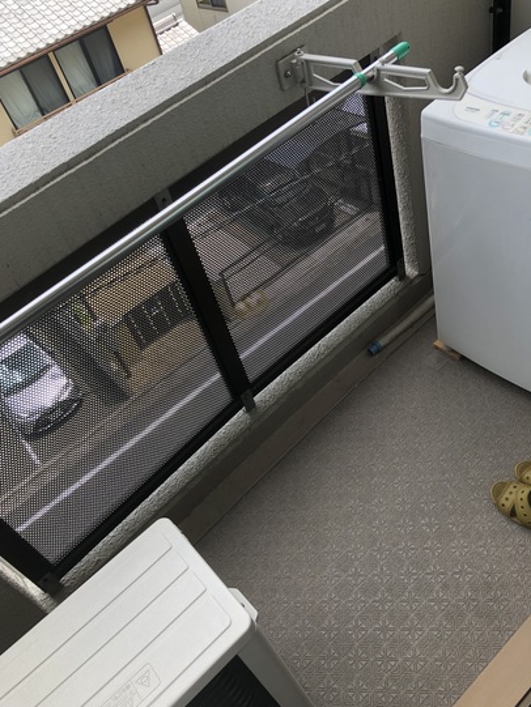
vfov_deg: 61.6
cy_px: 342
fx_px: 593
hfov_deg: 48.2
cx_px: 258
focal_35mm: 29
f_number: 1.8
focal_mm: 4
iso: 20
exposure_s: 1/223
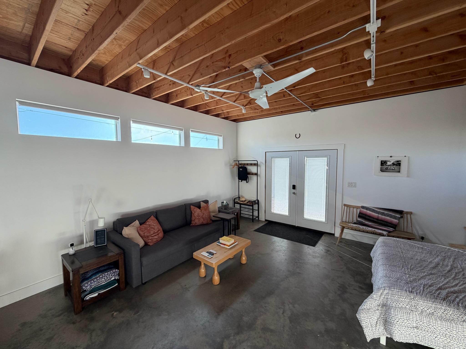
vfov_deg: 85.7
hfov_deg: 102.1
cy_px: 174
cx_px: 233
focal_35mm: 14
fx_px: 188
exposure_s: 1/121
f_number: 2.2
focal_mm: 2.22
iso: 80
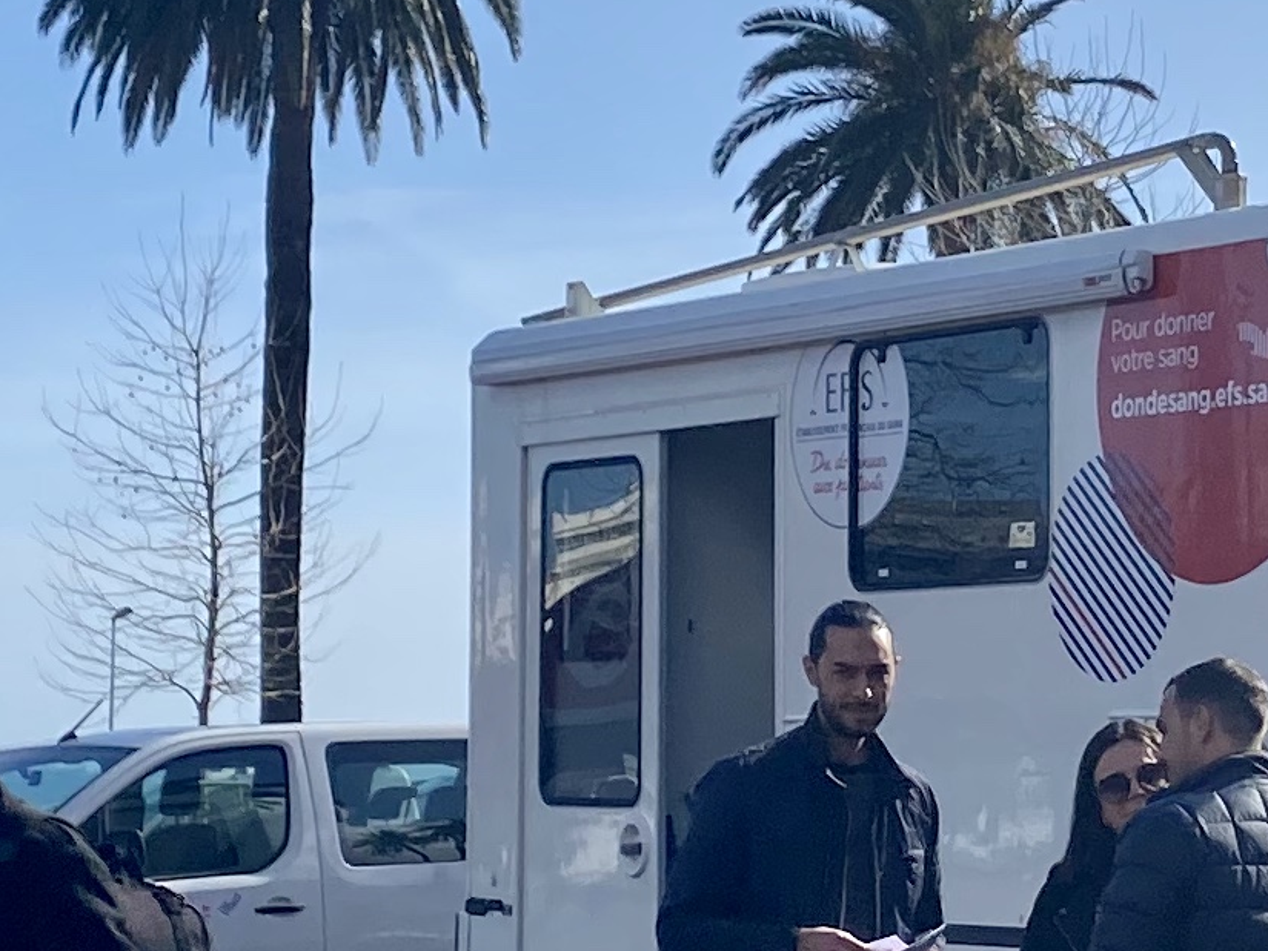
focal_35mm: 127
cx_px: 1154
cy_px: 509
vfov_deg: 11.7
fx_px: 4653
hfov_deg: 15.3
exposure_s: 1/5025
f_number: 1.8
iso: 32
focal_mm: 4.25
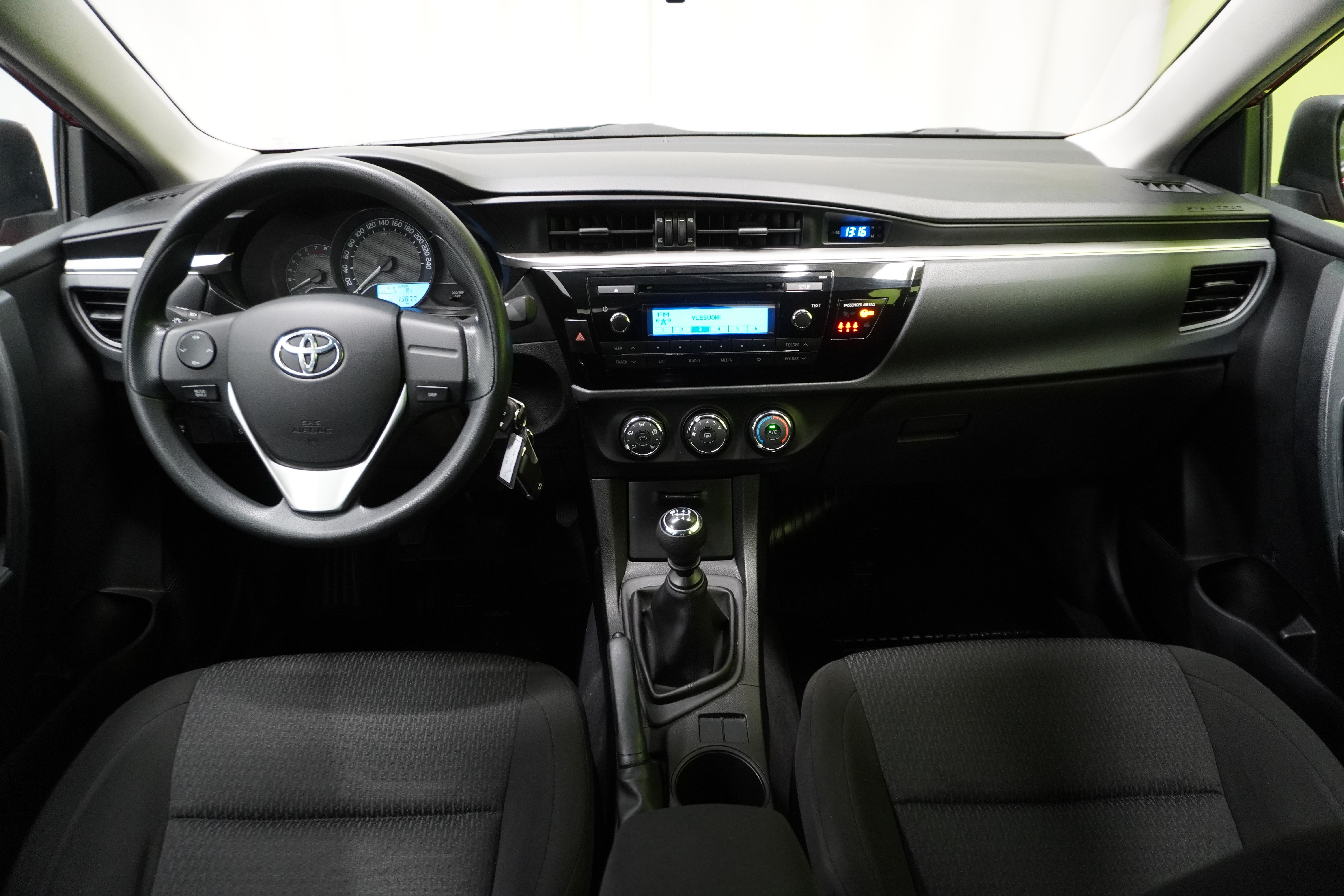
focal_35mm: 24
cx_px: 672
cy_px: 448
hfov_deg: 73.7
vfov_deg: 53.1
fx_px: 896
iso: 1600
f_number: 3.5
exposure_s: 1/30
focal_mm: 16
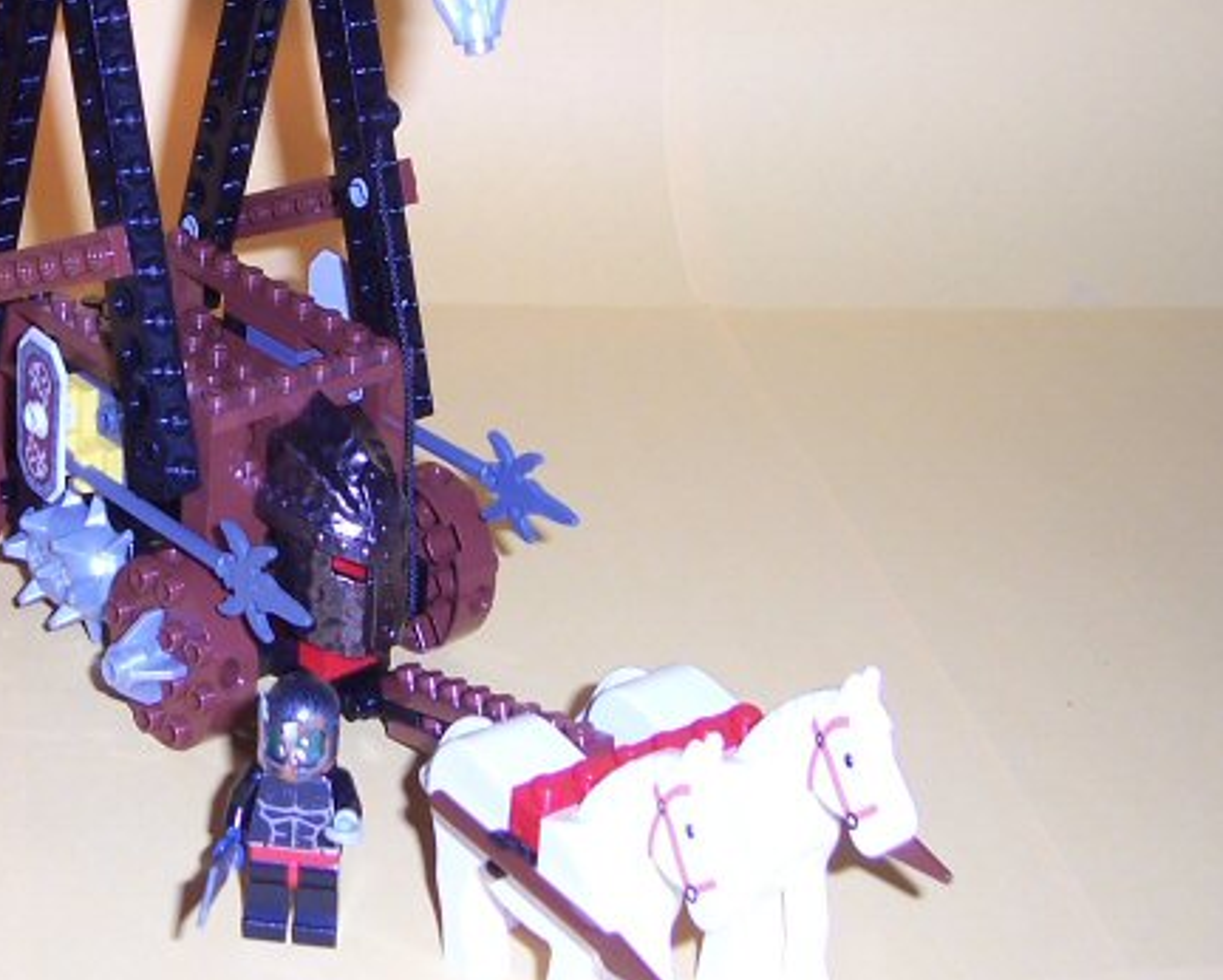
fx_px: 2354
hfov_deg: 28.4
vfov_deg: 23.4
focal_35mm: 65
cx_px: 207
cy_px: 292
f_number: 3
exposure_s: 1/60
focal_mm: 6
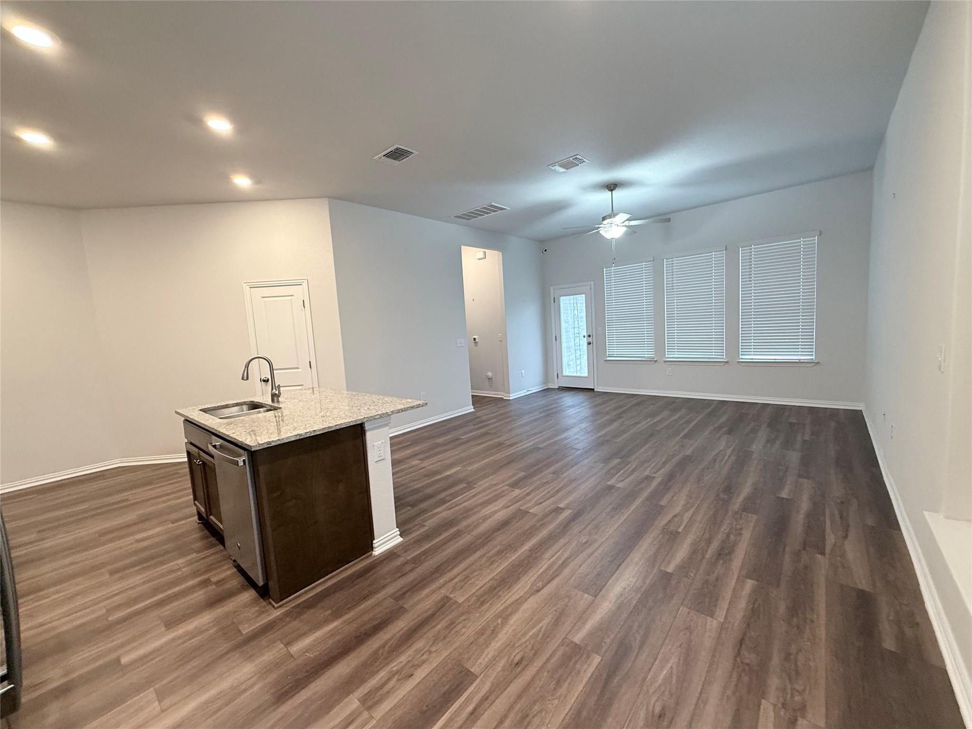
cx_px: 486
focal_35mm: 14
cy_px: 364
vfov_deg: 85.7
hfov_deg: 102.1
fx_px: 393
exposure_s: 1/60
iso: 250
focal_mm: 2.22
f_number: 2.2
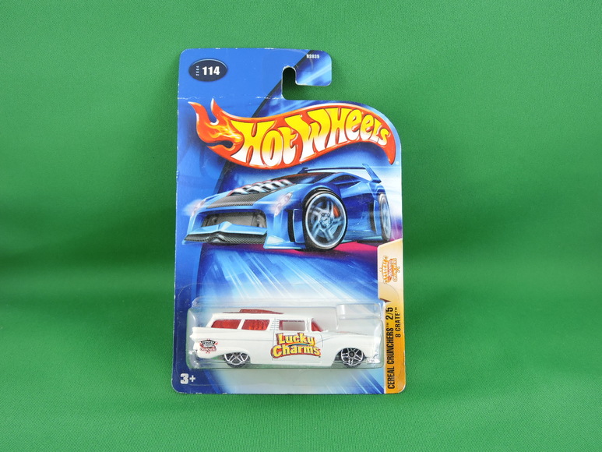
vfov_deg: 46.8
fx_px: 522
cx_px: 301
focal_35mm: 30
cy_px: 226
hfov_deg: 60.0
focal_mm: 5.4
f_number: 3.5
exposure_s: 1/30
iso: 110
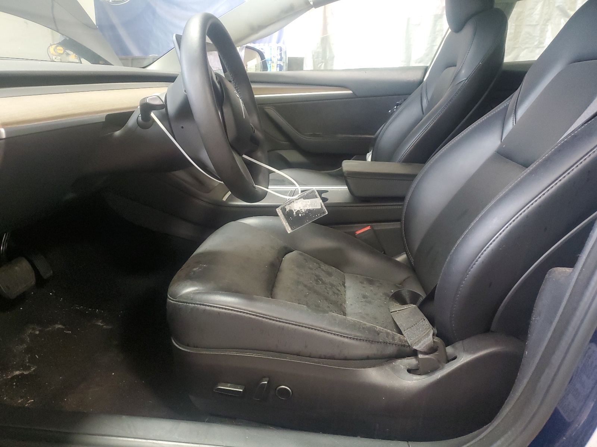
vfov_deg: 53.1
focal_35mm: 26
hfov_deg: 67.3
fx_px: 448
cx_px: 298
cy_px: 224
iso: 323
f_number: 1.5
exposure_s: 1/60.2
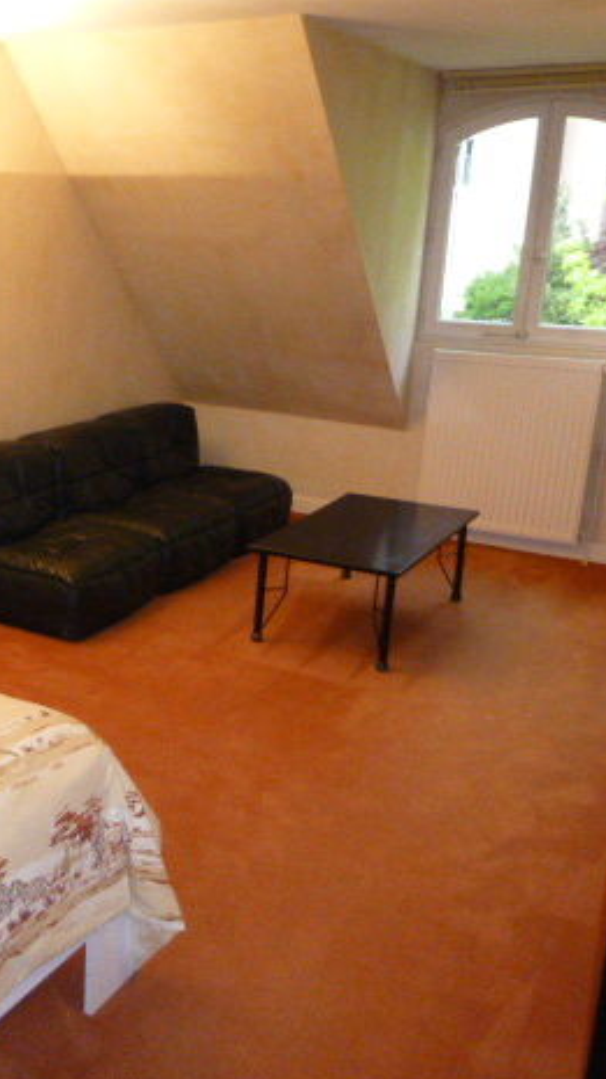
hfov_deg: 31.1
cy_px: 552
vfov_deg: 55.3
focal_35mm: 36
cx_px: 49
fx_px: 1030
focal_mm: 4.3
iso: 800
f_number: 3.3
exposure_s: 1/60
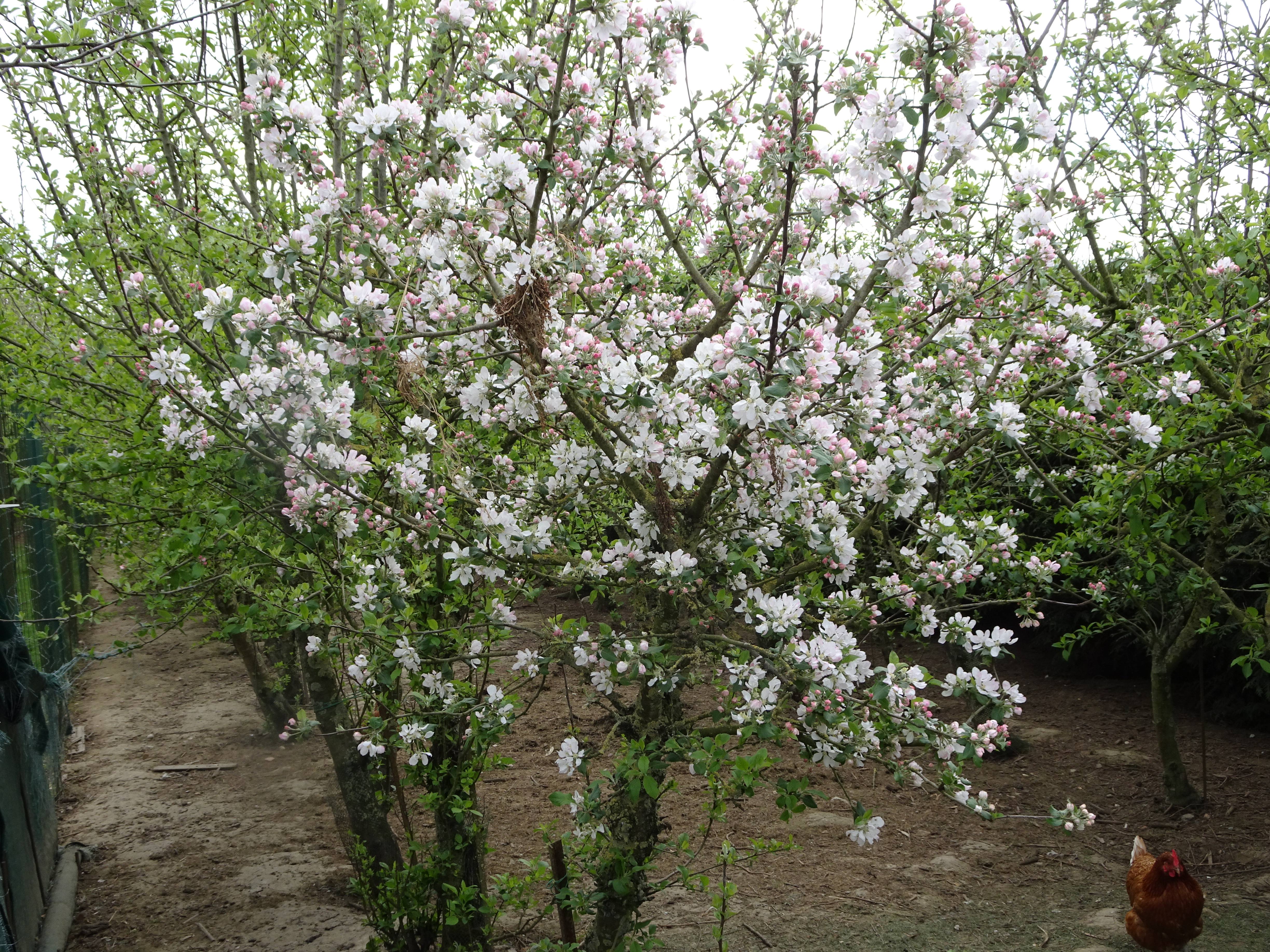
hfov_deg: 49.0
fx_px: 1394
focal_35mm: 38
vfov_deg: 37.7
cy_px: 476
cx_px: 635
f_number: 4
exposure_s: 1/200
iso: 80
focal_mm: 6.56
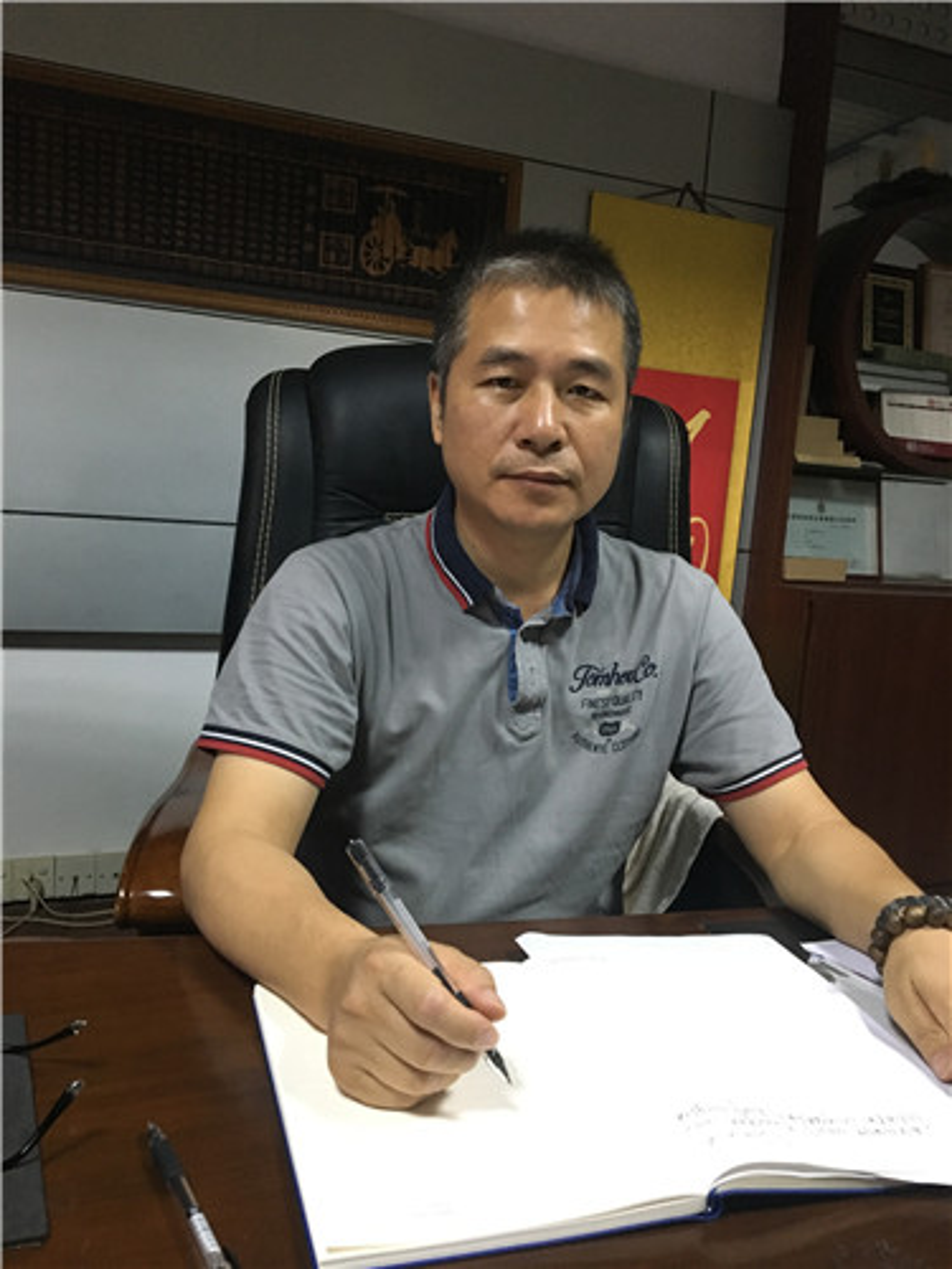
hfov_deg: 48.2
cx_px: 476
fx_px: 1063
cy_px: 634
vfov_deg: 61.7
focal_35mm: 29
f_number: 2.2
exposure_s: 1/17
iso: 250
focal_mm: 4.15
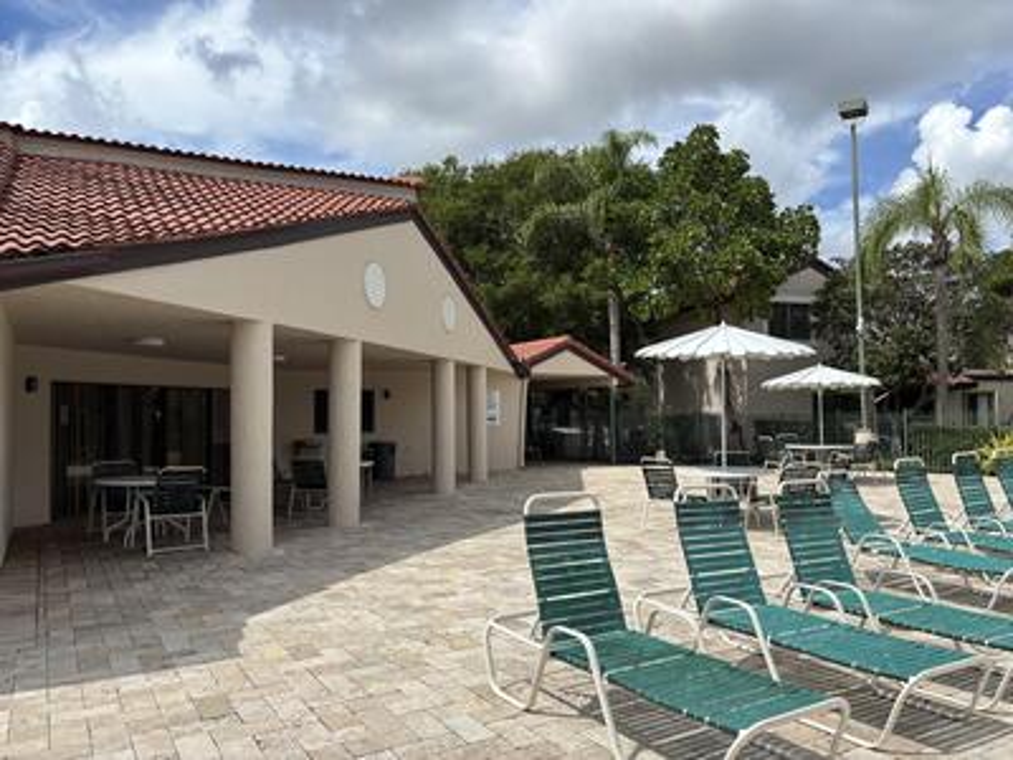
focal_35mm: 26
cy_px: 380
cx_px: 506
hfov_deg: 67.3
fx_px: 761
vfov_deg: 53.1
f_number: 1.6
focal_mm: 5.96
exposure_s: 1/3650
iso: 50
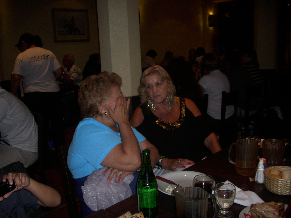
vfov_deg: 45.4
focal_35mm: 31
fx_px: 261
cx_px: 146
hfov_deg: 58.4
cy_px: 109
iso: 50
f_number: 2.8
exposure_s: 1/60
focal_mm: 6.2
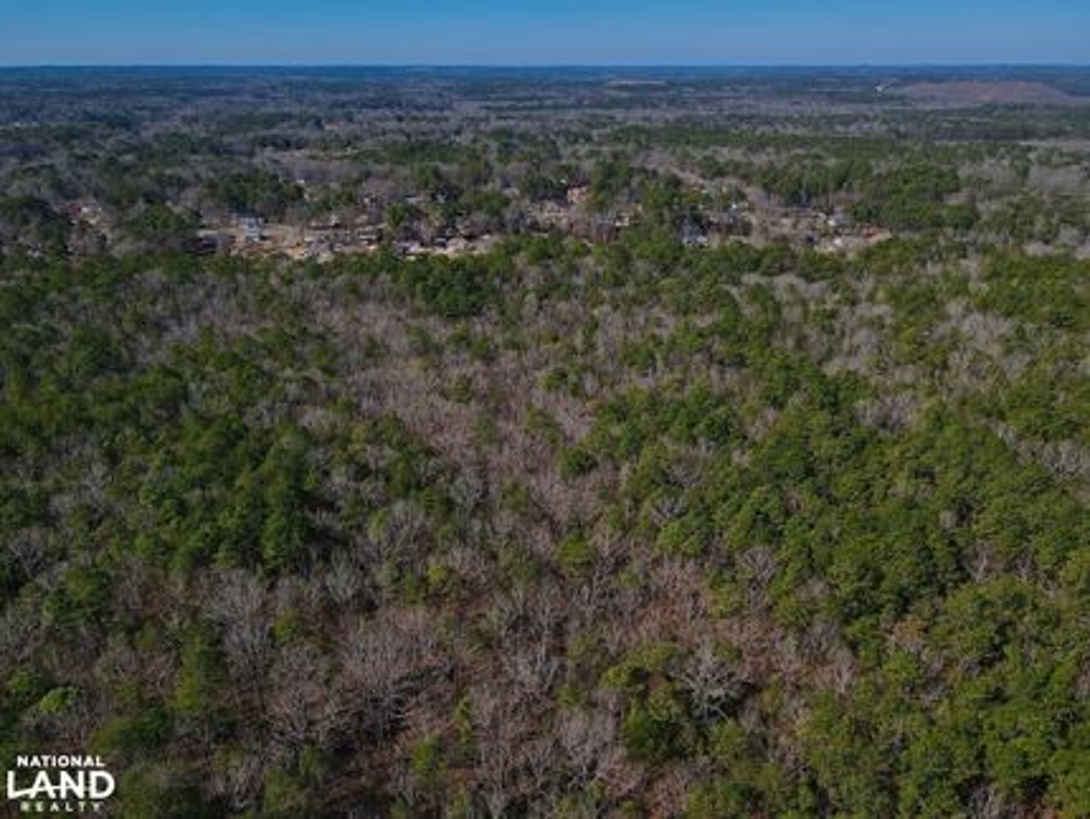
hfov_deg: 71.6
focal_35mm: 24
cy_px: 410
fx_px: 756
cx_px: 545
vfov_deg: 56.9
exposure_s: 1/1250
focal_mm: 4.5
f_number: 2.8
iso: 100
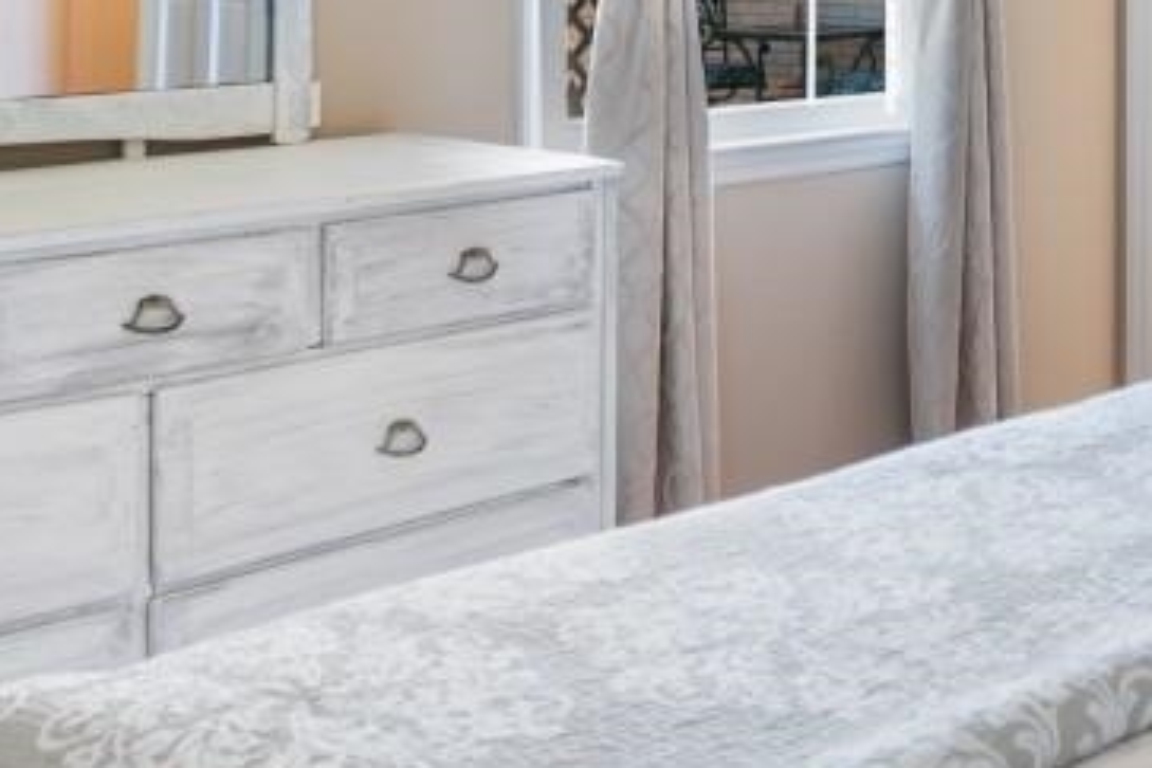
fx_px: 2144
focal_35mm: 67
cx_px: 987
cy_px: -171
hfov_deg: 29.1
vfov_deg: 19.1
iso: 100
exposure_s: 1/3
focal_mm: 10
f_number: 4.5
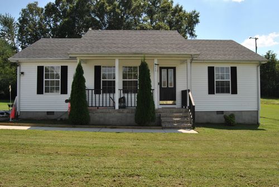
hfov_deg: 67.3
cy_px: 94
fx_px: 210
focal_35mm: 27
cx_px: 140
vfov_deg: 48.1
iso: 100
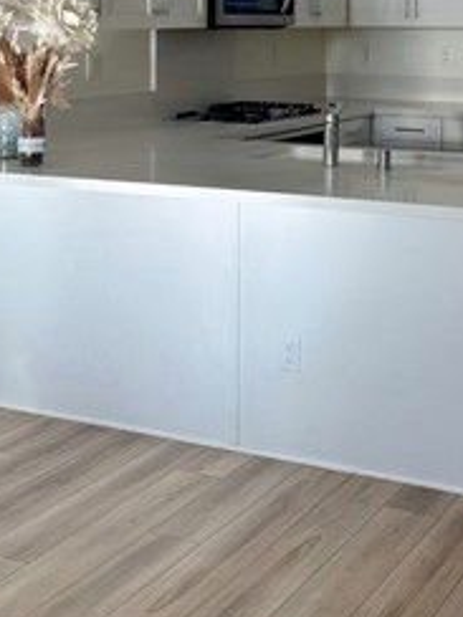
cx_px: 382
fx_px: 1124
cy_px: 40
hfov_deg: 22.9
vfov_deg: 29.2
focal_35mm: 63
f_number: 1.78
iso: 80
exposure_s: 1/412
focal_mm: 6.76
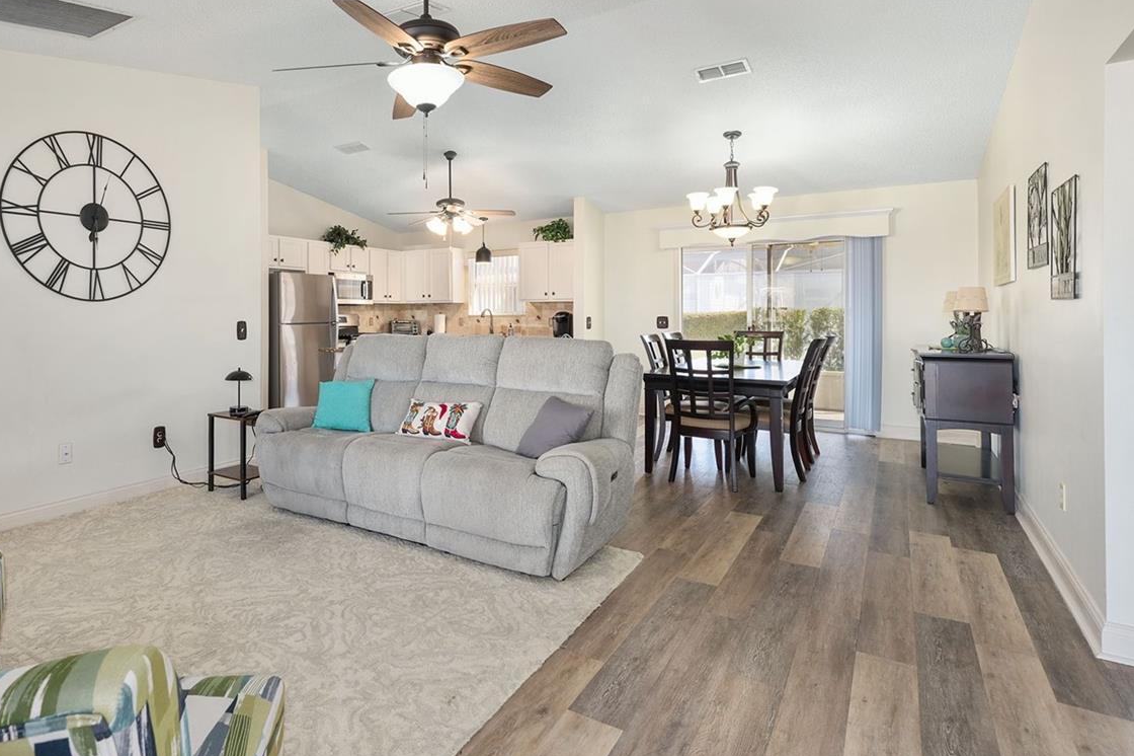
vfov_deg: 61.4
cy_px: 304
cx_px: 439
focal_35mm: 20
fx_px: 630
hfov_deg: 82.7
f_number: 7.1
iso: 400
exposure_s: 1/13
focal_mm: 14
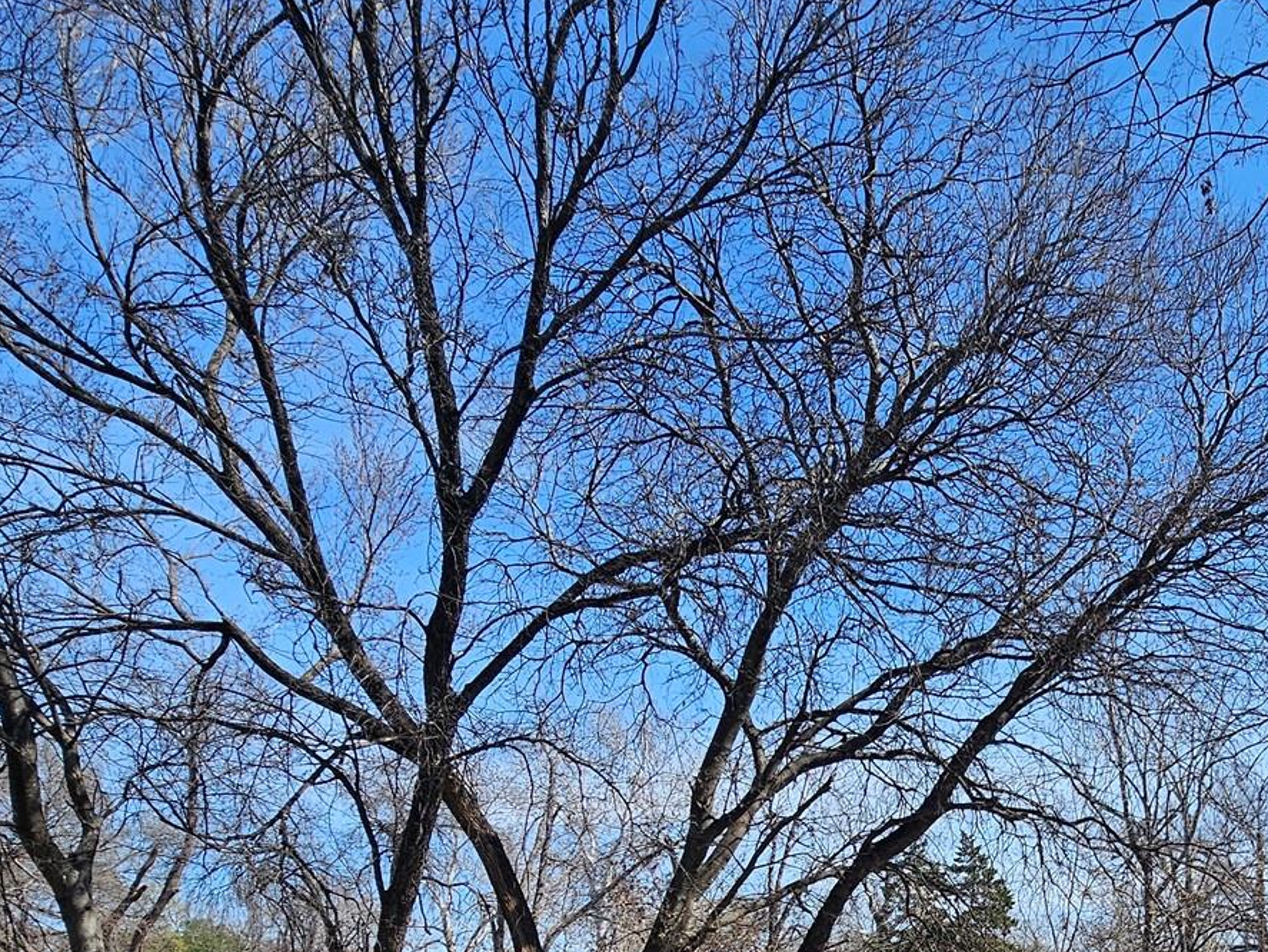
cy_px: 971
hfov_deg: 55.5
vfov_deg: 40.5
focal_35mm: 30
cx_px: 1024
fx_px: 1099
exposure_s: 1/1509
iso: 50
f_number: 2.2
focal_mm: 2.2
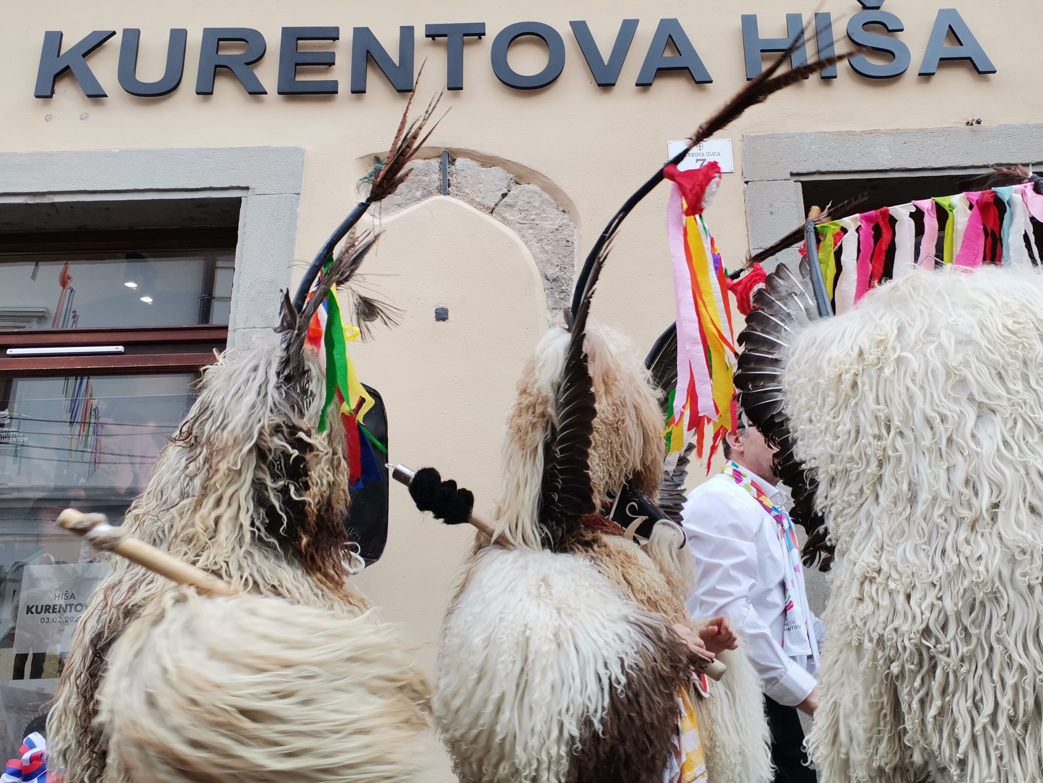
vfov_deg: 42.9
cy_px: 419
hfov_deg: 55.1
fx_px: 994
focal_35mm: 33
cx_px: 609
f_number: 1.8
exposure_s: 1/100
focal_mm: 4.75
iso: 50
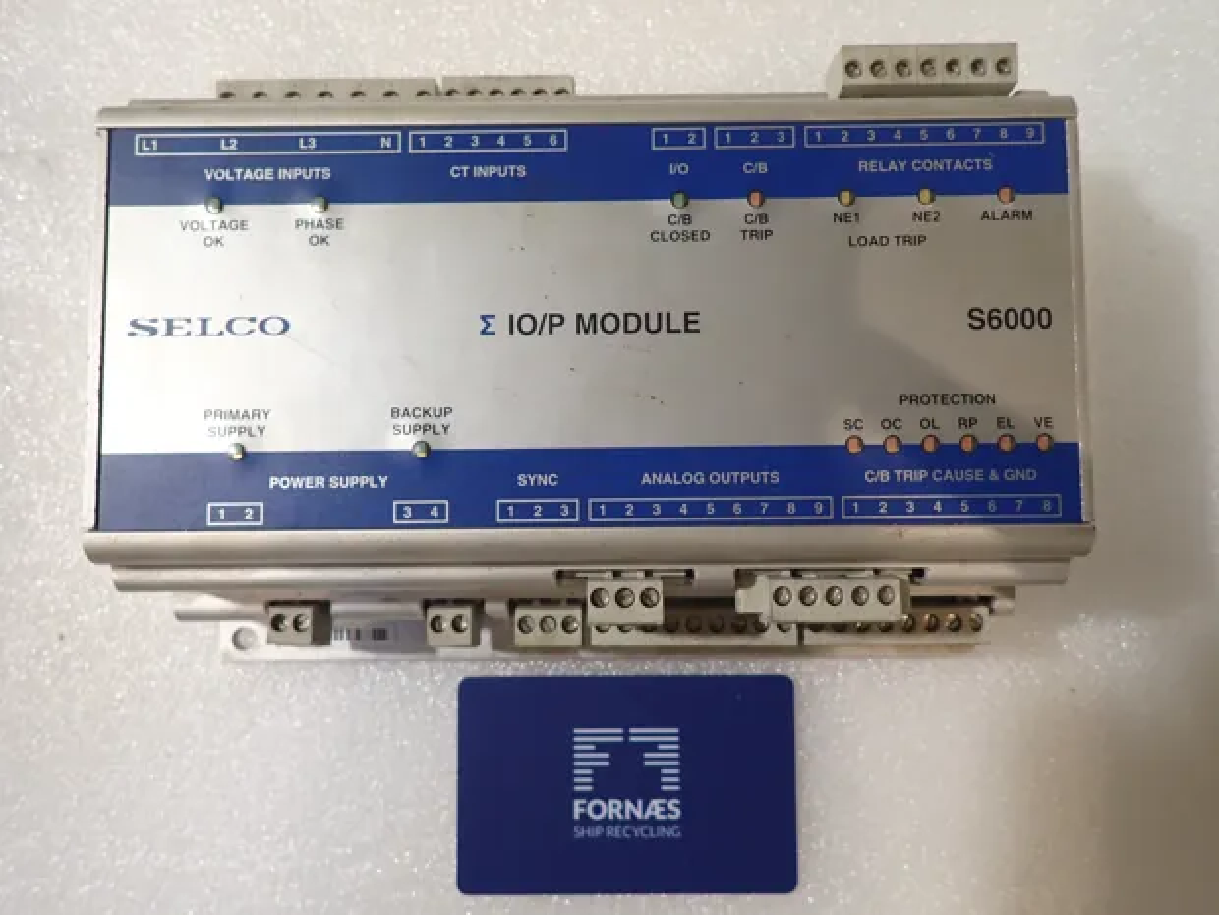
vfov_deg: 54.9
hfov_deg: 69.4
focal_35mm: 25
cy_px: 458
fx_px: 880
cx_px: 610
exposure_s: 1/60
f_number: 2
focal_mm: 4.5
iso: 160
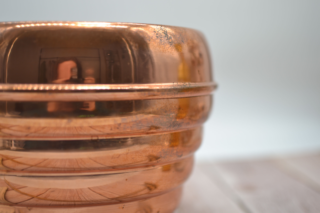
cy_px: 106
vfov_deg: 25.8
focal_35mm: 52
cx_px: 160
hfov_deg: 37.9
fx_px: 467
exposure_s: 1/400
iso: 100
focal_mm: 35
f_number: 1.8
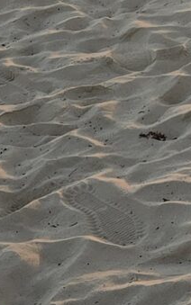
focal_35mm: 184
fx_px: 1532
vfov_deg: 9.9
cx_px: 611
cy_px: -447
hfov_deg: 6.4
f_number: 1.7
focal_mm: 6.3
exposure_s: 1/180
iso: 12
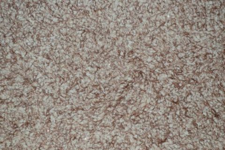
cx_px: 112
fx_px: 431
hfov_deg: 29.2
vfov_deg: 19.7
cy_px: 75
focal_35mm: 69
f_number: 6.3
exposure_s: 1/100
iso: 100
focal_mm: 46
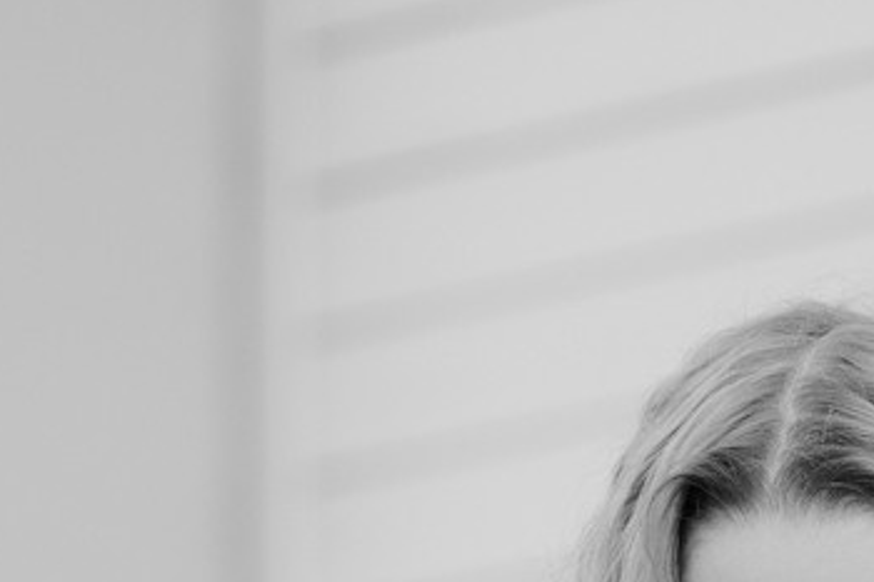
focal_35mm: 878
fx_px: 21305
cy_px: 1690
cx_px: 622
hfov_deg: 2.3
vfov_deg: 1.6
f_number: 2.8
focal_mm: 150
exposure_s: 1/200
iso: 320
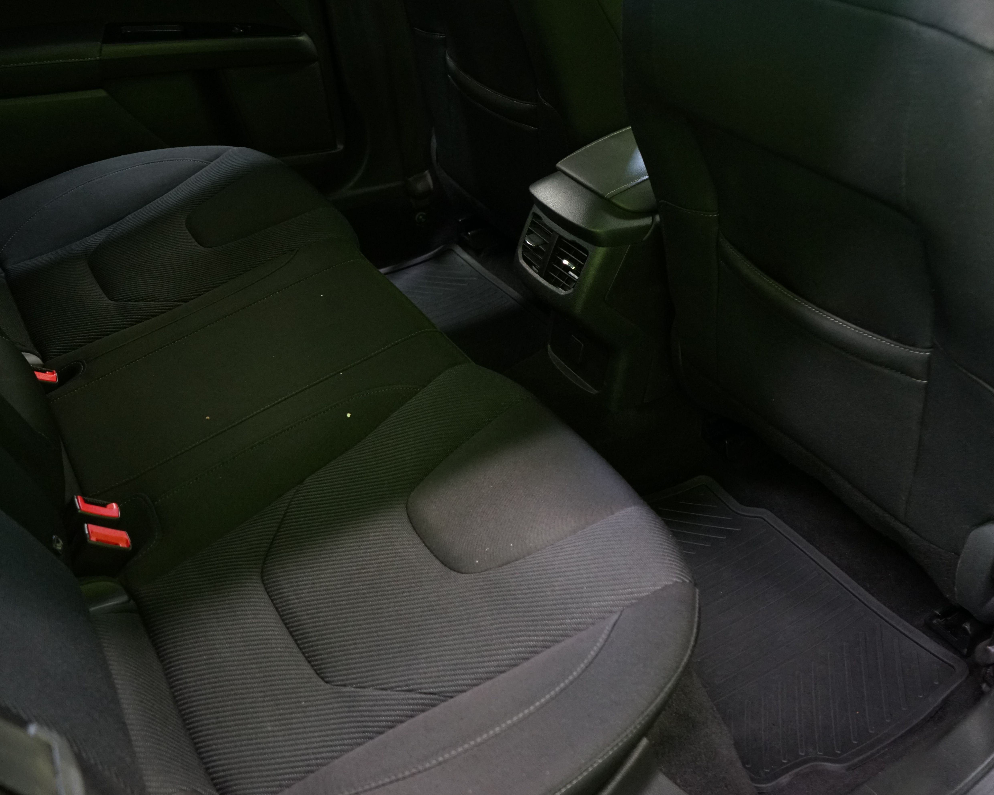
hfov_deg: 54.2
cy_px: 395
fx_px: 971
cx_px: 483
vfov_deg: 44.5
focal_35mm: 33
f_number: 4.5
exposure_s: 1/20
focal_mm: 29
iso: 2500
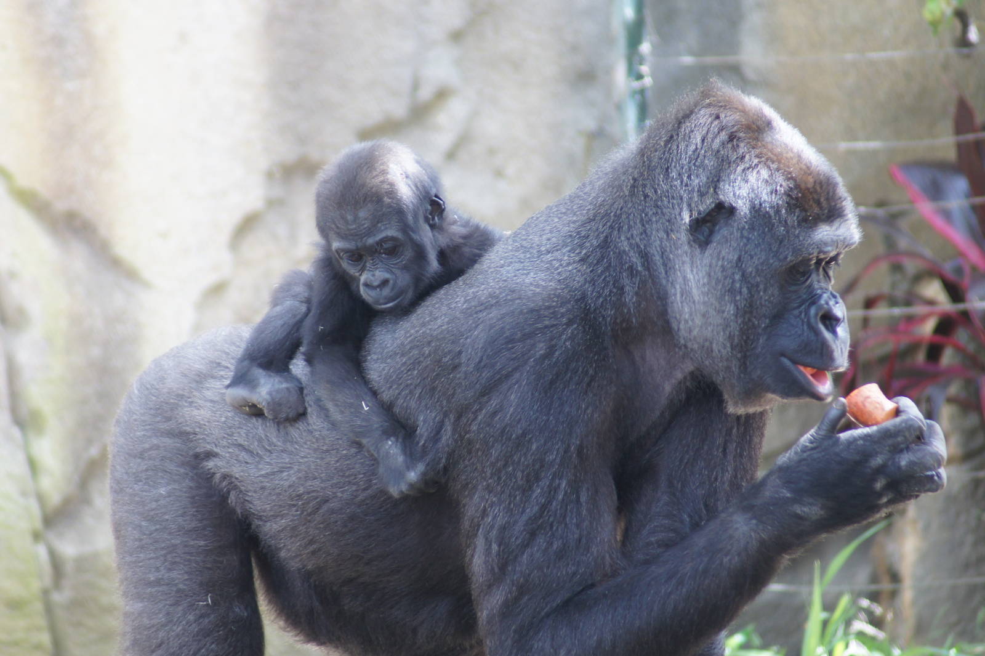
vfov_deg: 3.1
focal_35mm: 450
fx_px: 12306
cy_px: 328
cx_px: 492
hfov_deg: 4.6
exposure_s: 1/80
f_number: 5.6
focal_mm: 300
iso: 400
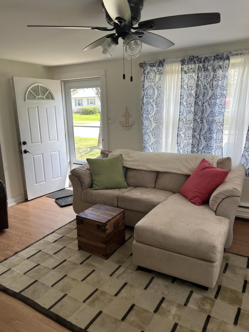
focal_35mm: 26
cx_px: 124
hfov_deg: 53.1
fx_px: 249
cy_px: 166
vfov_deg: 67.3
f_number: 1.5
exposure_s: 1/160
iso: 40
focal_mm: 5.7
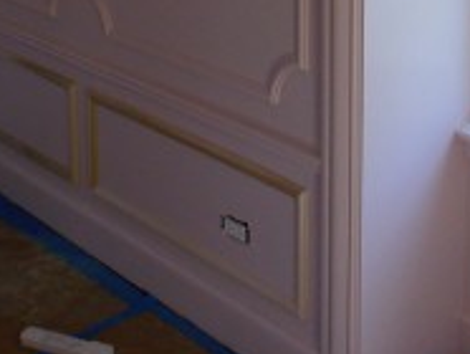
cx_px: 350
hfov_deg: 25.3
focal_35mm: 76
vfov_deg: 17.9
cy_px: -130
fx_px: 1033
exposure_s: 1/50
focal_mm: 4
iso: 80
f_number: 3.1
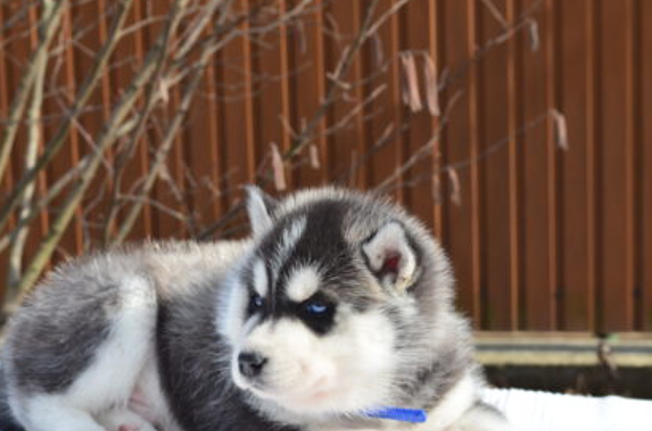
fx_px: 1783
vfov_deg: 13.8
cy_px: 279
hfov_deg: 20.6
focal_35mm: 99
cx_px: 194
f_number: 10
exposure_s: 1/250
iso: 280
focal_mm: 45
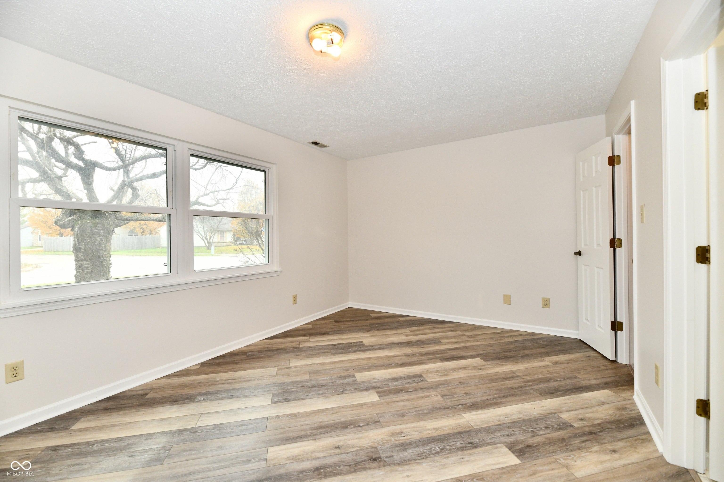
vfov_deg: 81.2
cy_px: 241
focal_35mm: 14
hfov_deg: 104.3
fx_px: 282
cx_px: 362
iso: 640
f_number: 6.3
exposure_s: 1/160
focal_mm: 14
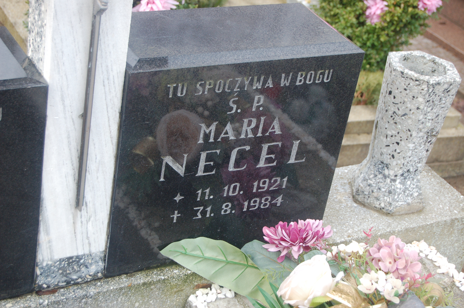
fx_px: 966
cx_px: 232
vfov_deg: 18.1
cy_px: 154
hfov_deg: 27.0
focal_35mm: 75
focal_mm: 50
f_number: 5.6
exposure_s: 1/80
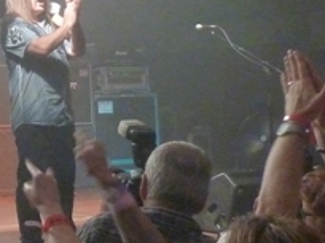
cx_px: -18
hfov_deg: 20.1
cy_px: 8
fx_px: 883
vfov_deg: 15.5
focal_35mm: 94
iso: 500
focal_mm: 4.1
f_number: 3.3
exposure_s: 1/60
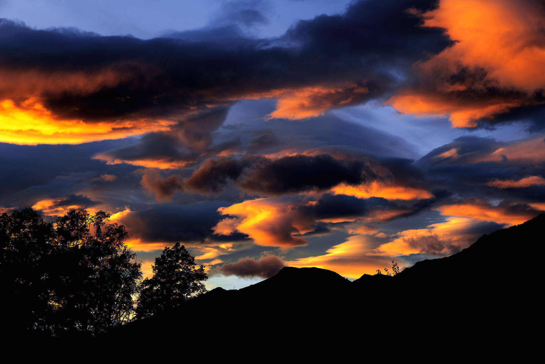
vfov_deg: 19.5
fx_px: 1060
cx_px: 272
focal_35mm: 70
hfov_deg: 28.8
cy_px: 182
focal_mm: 70
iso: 100
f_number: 5.6
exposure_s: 1/60
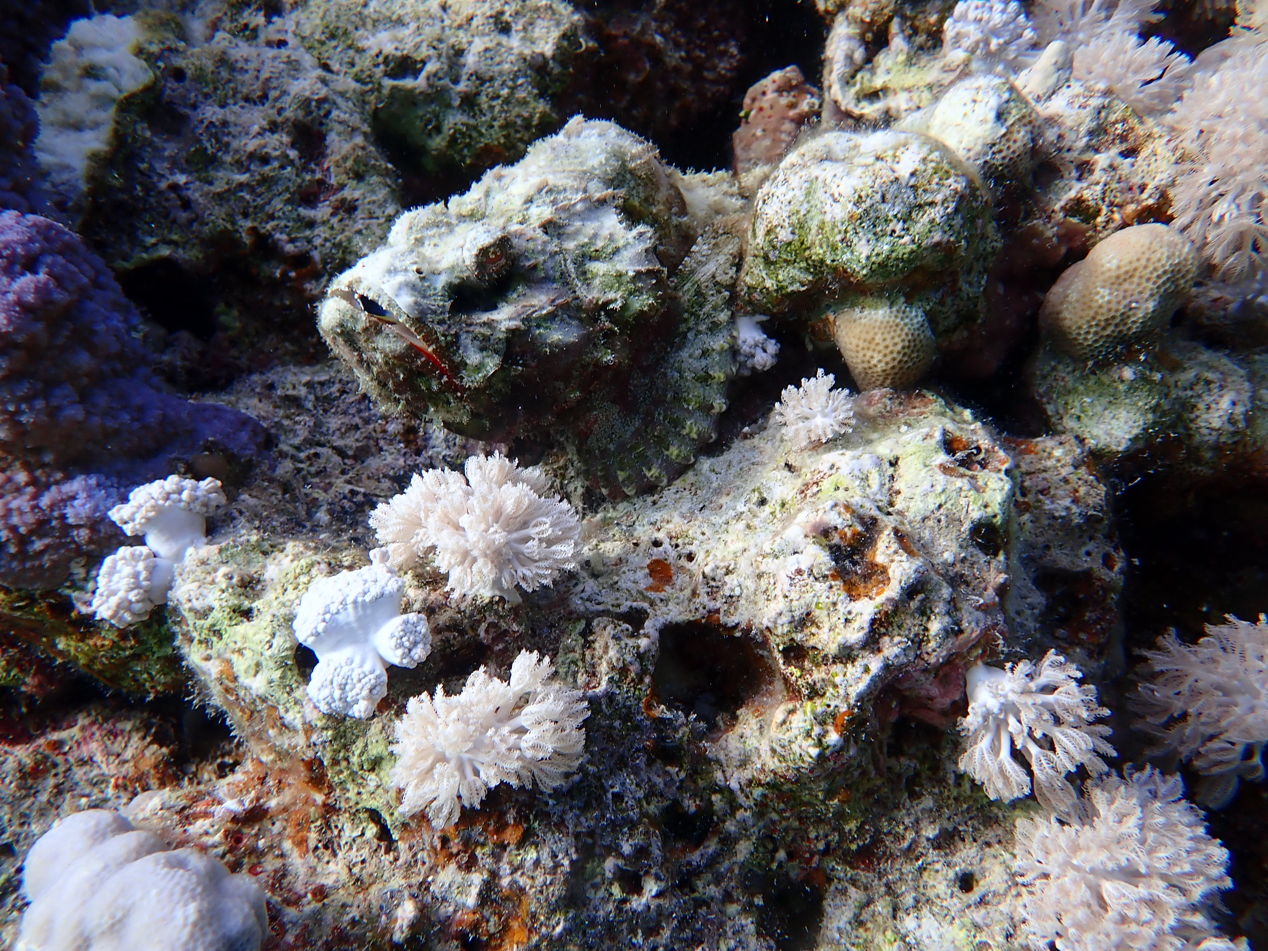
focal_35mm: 28
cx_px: 634
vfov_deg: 49.7
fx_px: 1026
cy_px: 476
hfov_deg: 63.4
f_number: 3.2
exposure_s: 1/160
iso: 100
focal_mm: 5.14
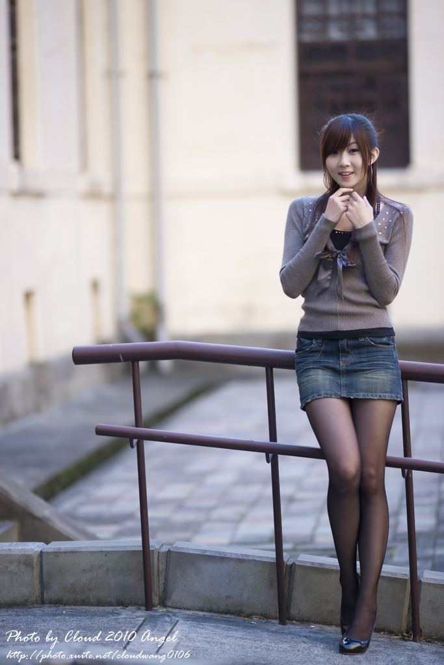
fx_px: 2496
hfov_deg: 10.2
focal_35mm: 135
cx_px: 222
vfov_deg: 15.2
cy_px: 332
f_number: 1.8
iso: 100
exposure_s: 1/125
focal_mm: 135
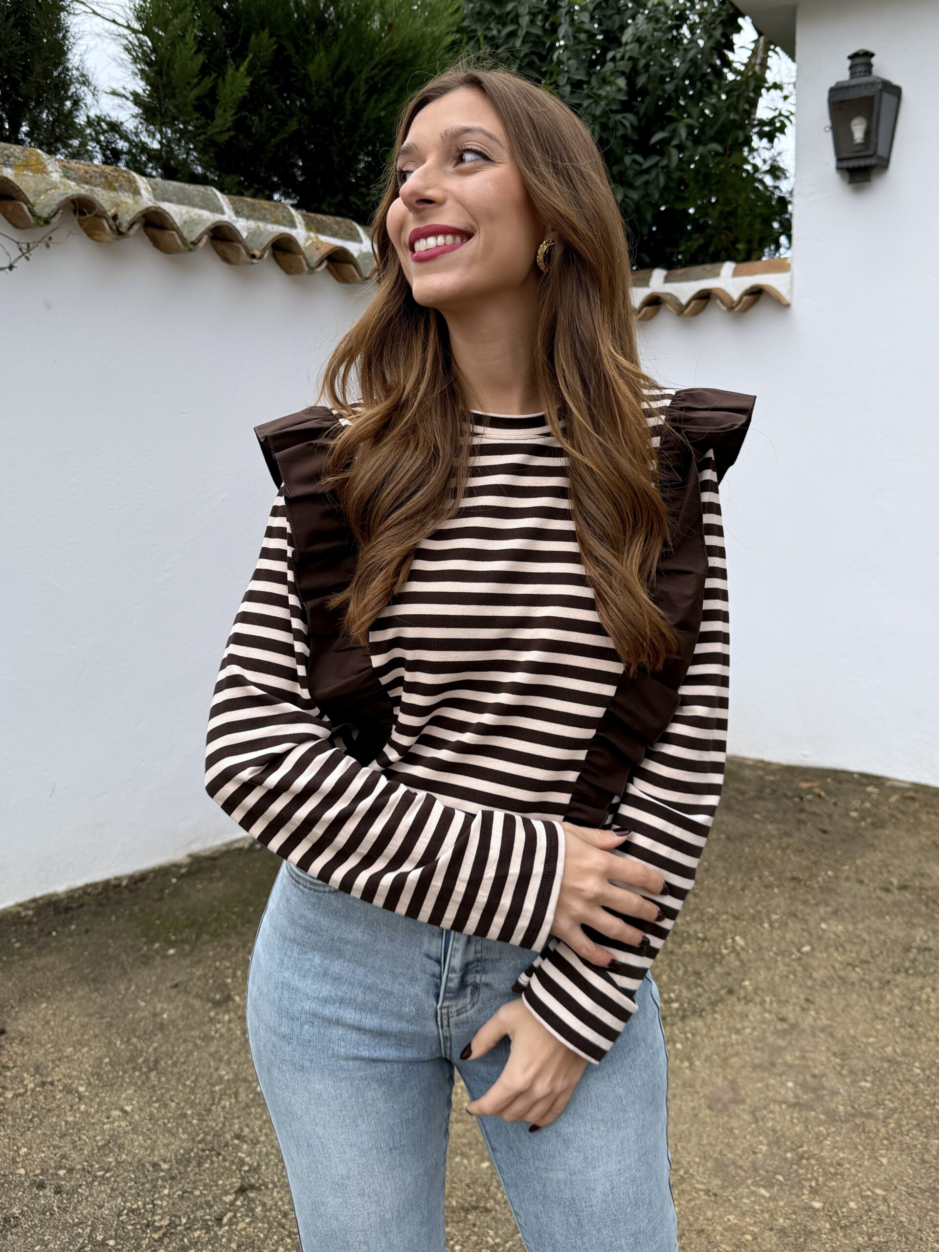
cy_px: 626
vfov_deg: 71.6
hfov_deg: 56.8
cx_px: 470
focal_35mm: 24
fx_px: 868
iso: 50
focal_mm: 6.76
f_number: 1.78
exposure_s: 1/142
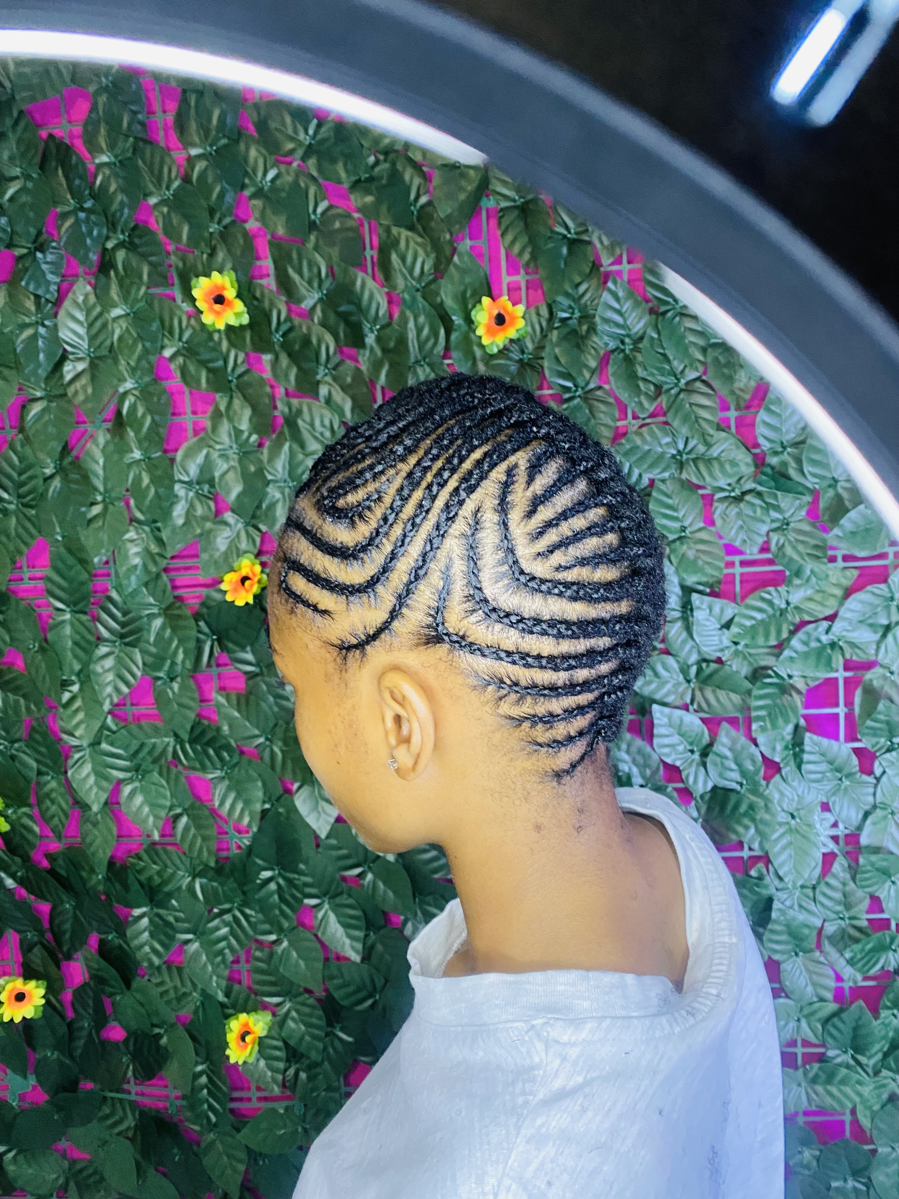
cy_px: 600
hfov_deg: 53.1
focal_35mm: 26
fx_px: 900
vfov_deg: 67.3
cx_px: 450
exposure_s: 1/33
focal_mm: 4.25
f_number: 1.8
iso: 400
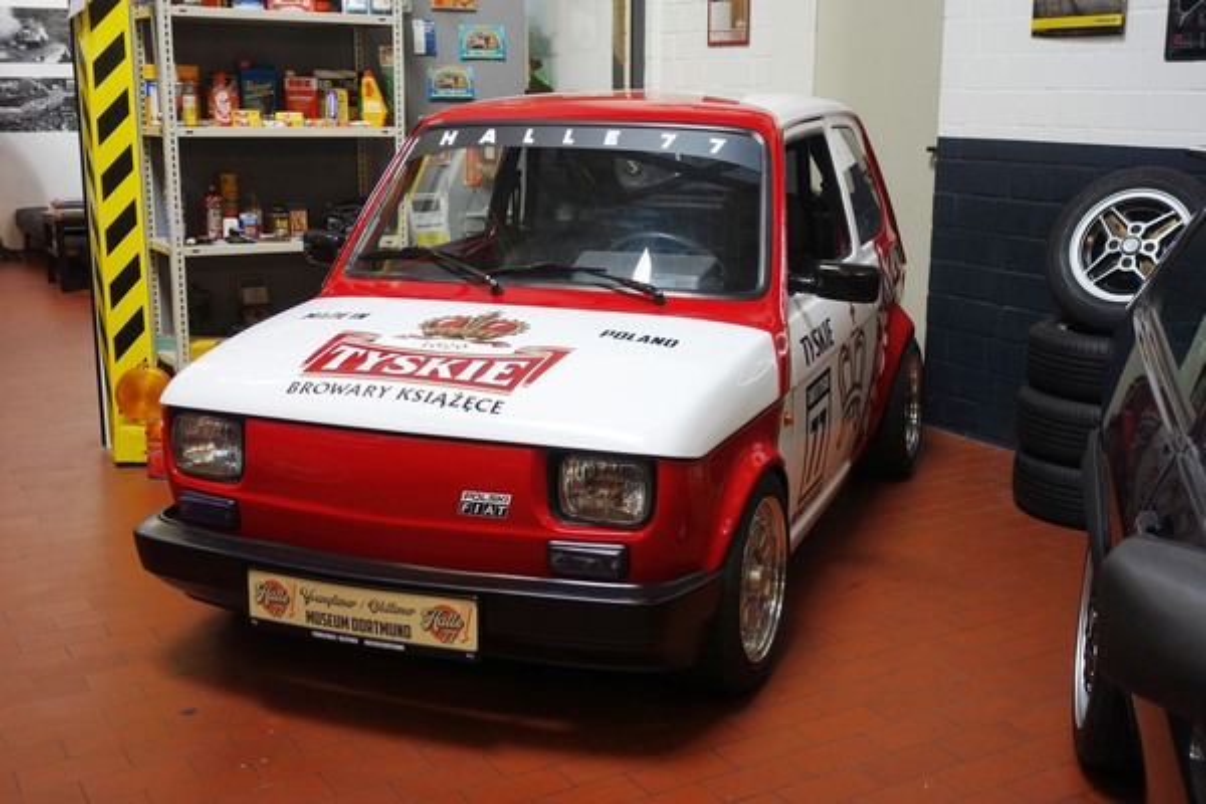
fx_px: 1407
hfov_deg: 46.4
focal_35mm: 42
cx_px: 603
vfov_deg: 31.9
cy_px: 402
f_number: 3.2
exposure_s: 1/50
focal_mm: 15.45
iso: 400
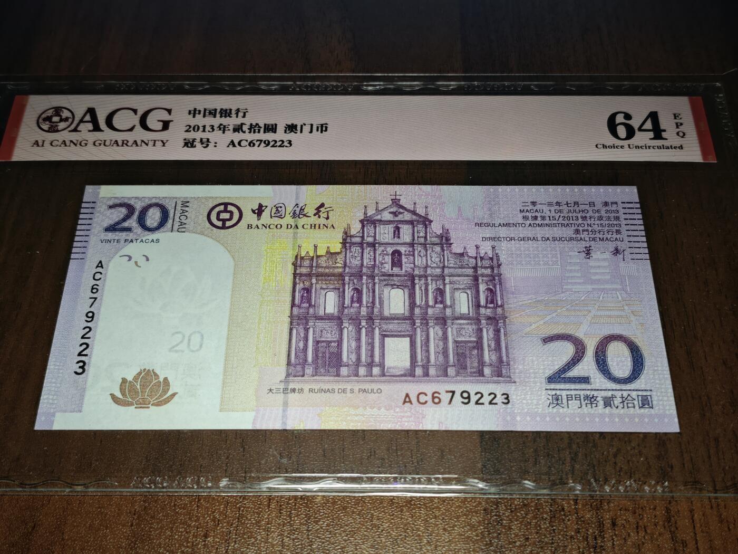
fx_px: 1066
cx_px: 369
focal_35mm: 50
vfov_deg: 29.1
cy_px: 277
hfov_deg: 38.2
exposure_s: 1/100
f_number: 1.63
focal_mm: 5.85
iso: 250
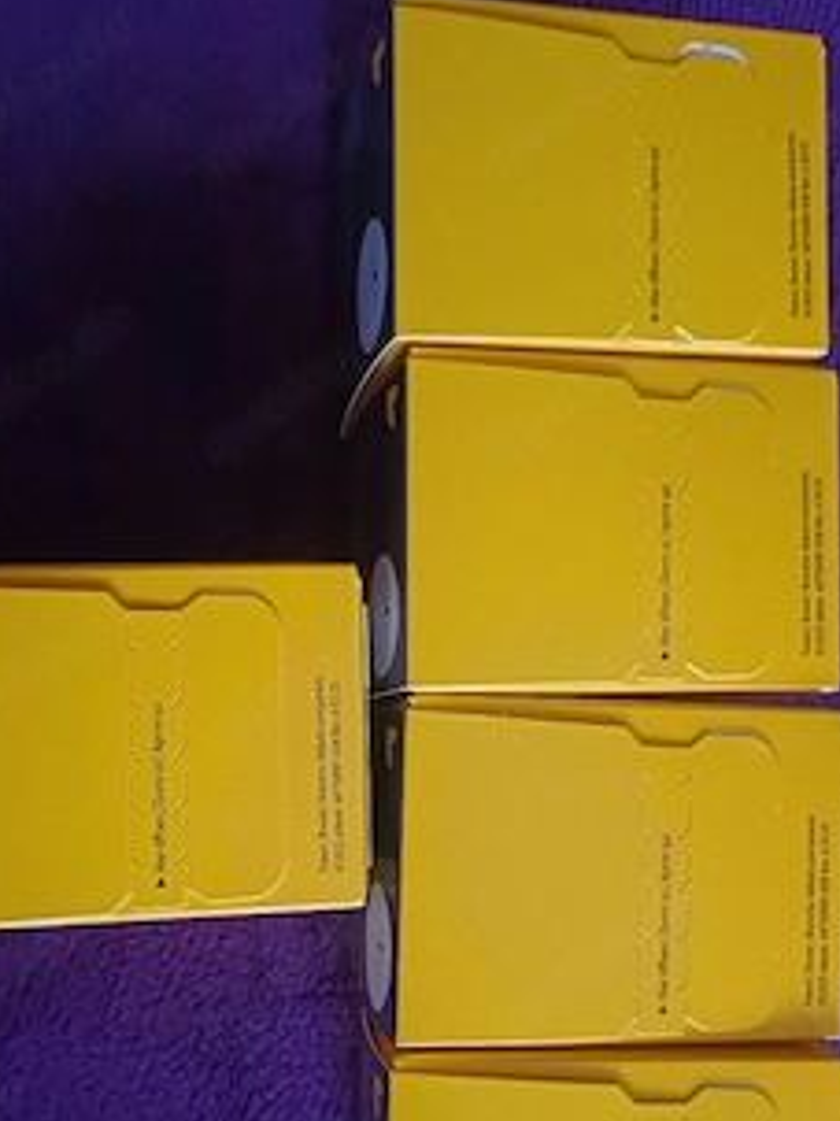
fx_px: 1068
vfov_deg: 54.7
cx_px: 389
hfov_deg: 42.9
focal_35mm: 33
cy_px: 710
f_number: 1.8
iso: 1000
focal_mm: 4.65
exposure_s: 1/20
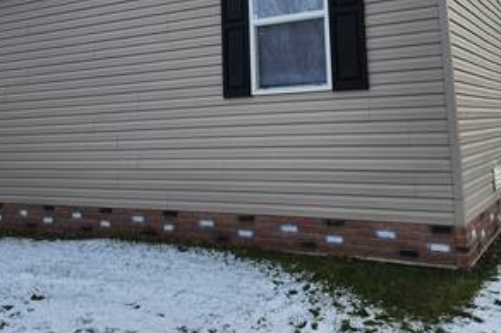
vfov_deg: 30.5
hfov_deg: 46.4
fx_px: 584
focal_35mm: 42
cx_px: 263
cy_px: 38
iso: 12
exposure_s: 1/585
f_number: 1.8
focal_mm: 6.4
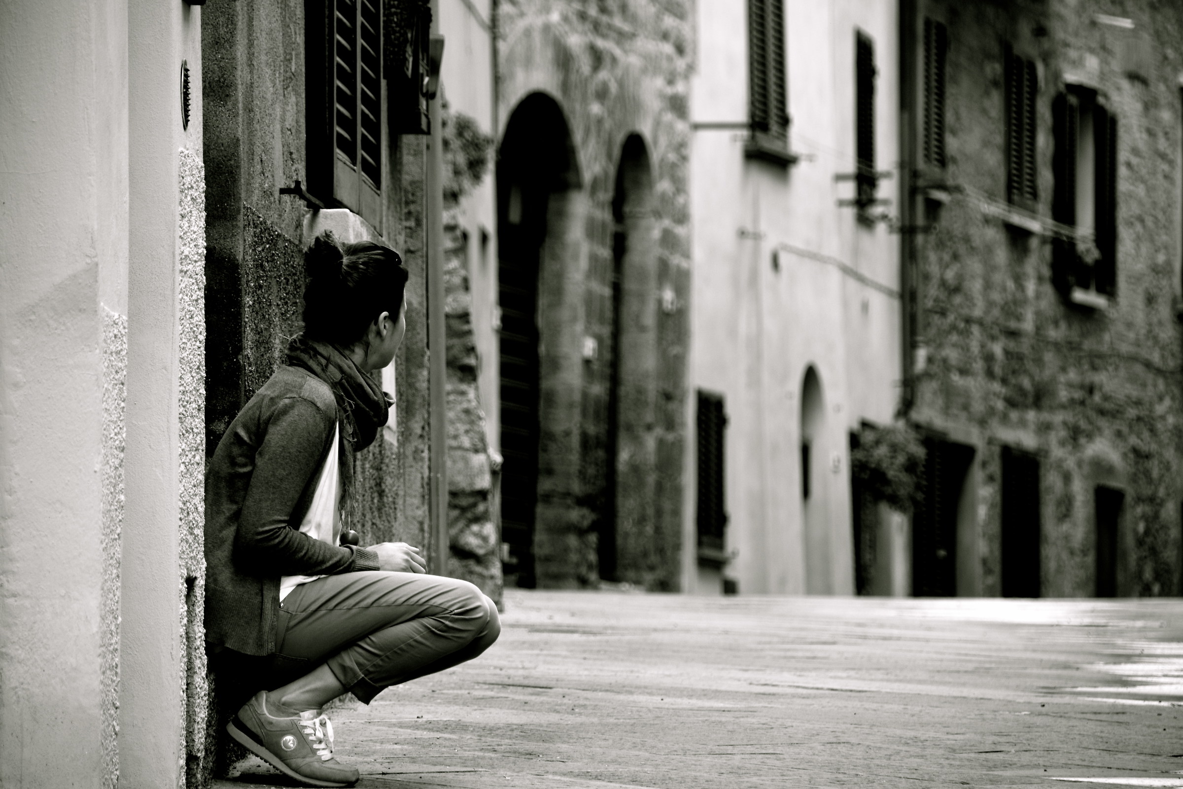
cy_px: 394
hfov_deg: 7.8
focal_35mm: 262
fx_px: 8625
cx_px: 592
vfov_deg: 5.2
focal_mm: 175
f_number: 6
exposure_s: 1/200
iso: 200
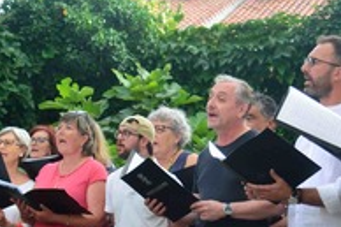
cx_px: 39
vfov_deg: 11.5
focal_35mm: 119
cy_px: 152
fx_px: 1126
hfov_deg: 17.0
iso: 1000
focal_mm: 24
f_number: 4
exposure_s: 1/500
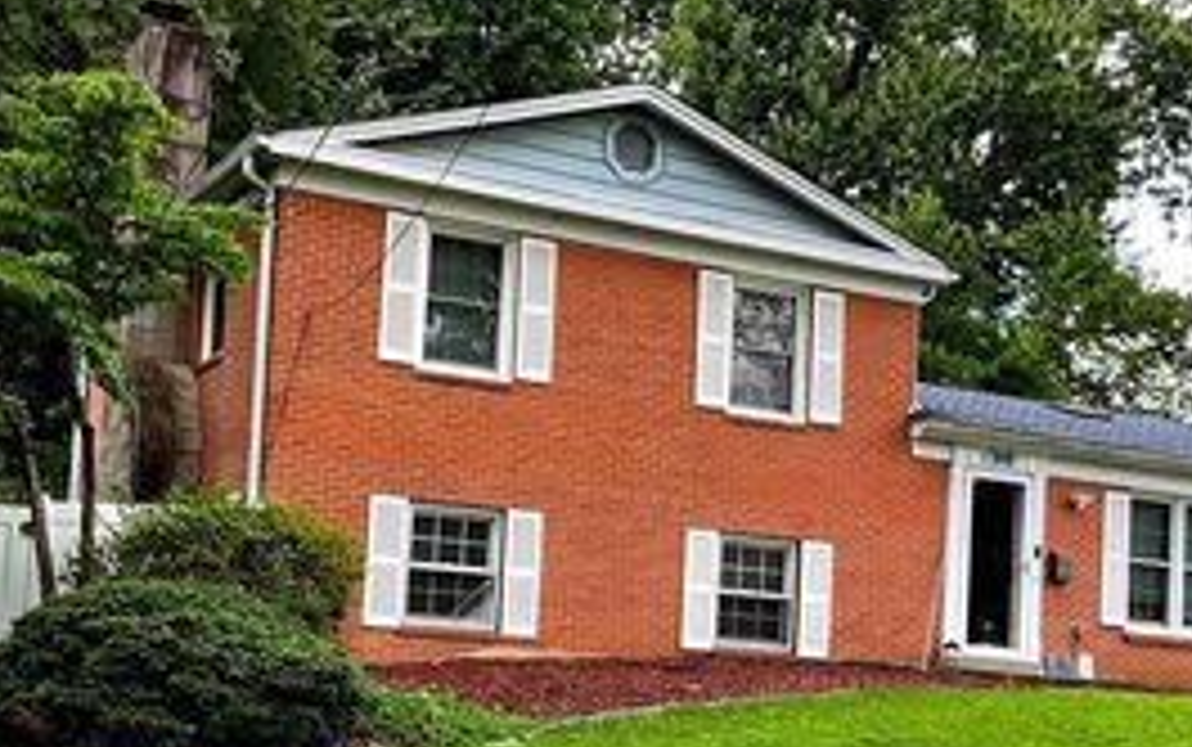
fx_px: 1885
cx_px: 612
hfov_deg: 35.1
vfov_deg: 22.2
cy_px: 556
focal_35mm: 58
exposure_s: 1/159
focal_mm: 3
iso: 16
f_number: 1.8
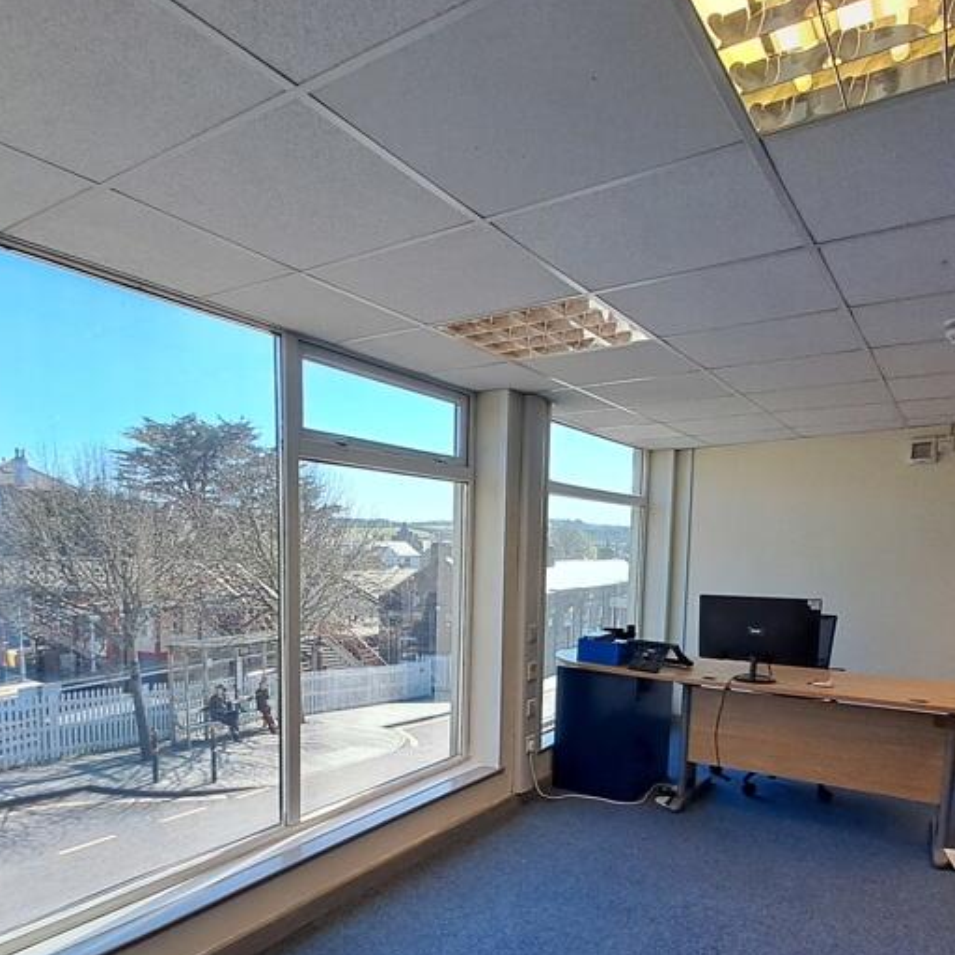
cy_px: 636
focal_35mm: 23
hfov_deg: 67.0
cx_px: 418
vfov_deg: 65.5
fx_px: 718
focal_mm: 1.42
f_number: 2.2
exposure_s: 1/167
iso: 40
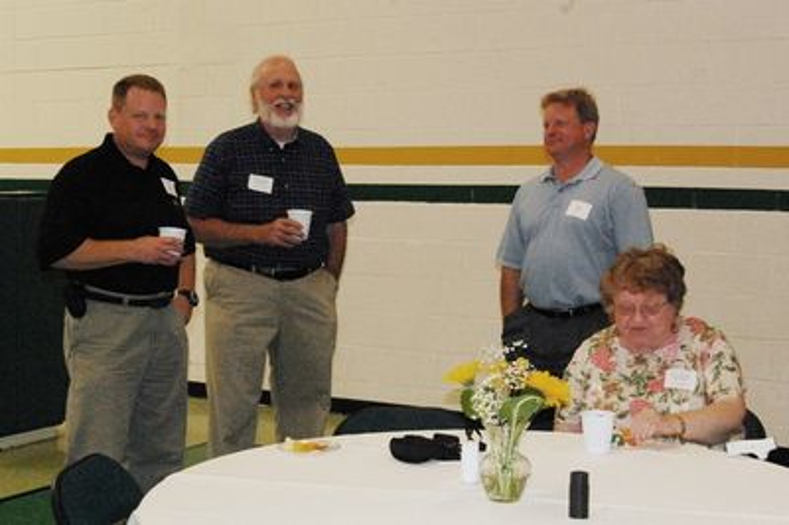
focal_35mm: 60
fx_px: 1314
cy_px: 262
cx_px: 394
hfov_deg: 33.4
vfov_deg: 22.6
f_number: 13
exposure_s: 1/40
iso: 1600
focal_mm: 40
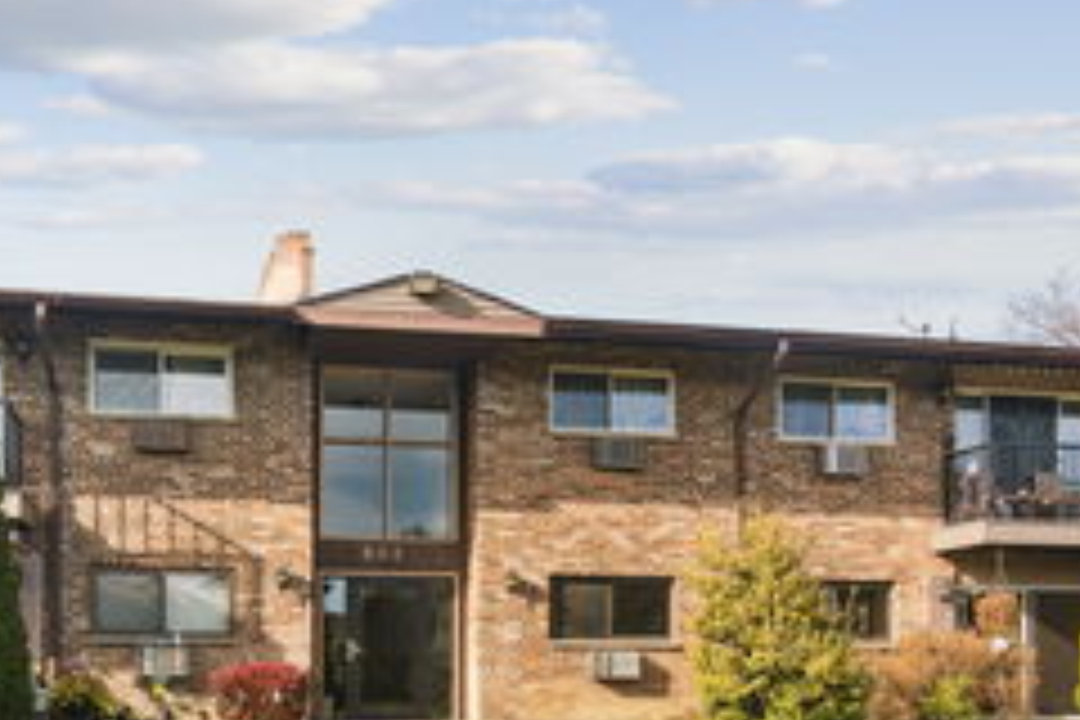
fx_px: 1080
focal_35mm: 36
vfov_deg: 34.8
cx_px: 396
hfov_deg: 52.5
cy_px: 648
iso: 200
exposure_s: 1/160
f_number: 8
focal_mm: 12
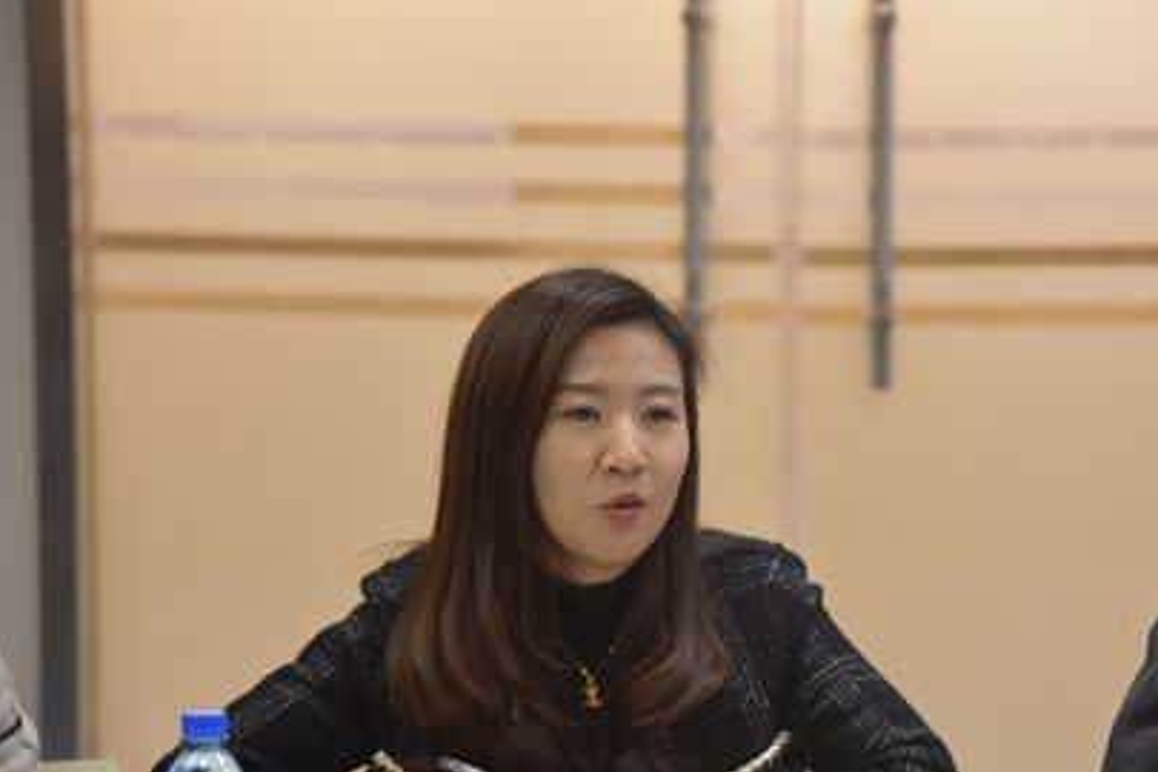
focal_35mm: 152
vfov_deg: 9.0
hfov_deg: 13.5
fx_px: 4889
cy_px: 519
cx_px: 755
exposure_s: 1/60
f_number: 4
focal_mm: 112
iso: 800
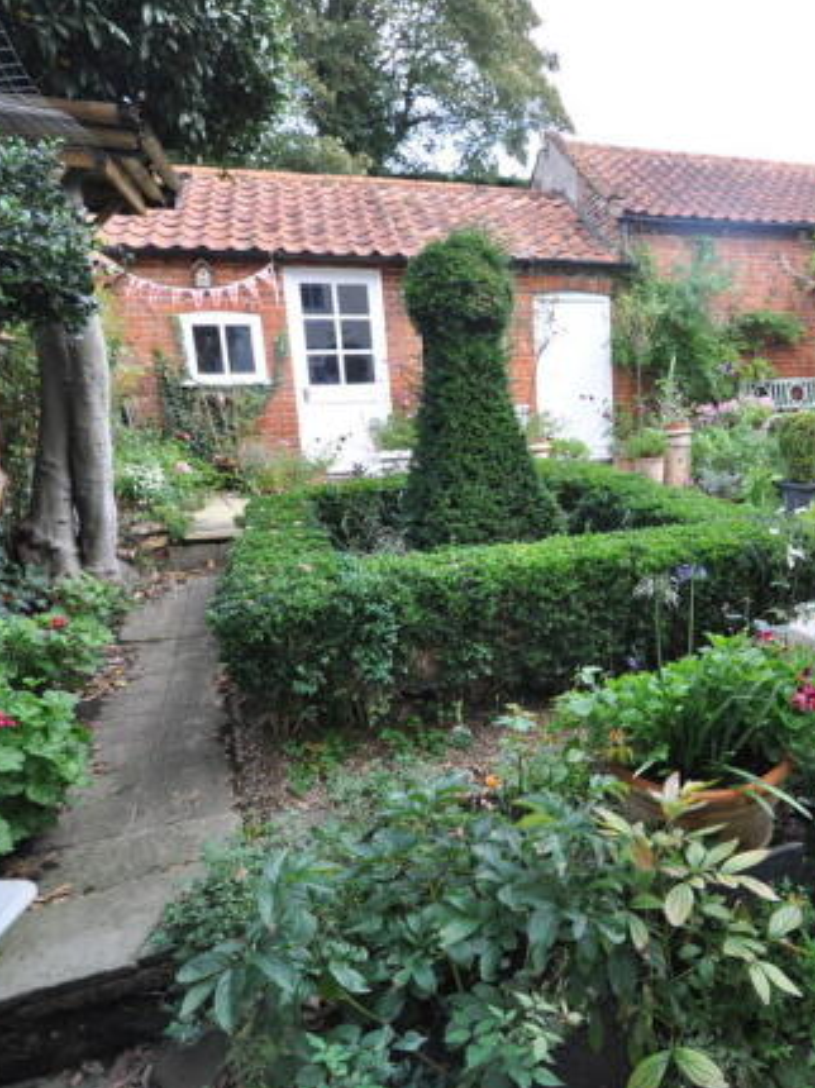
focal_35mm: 22
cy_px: 544
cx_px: 590
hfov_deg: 58.5
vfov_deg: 76.4
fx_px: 691
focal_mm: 10
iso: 400
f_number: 4
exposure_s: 1/250
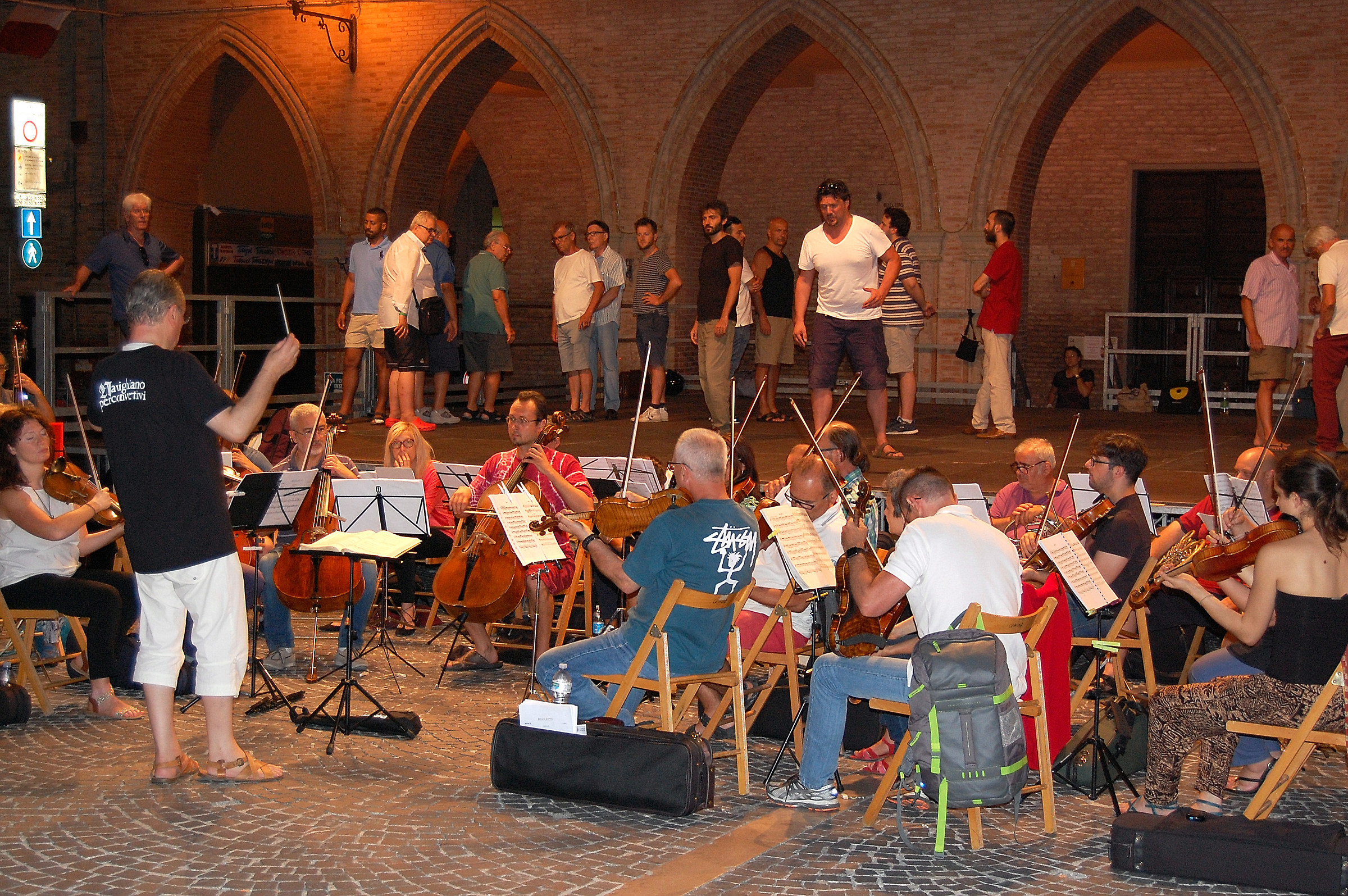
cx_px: 674
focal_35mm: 51
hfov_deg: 38.9
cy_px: 448
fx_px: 1908
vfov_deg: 26.4
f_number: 4.5
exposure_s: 1/60
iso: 800
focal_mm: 34
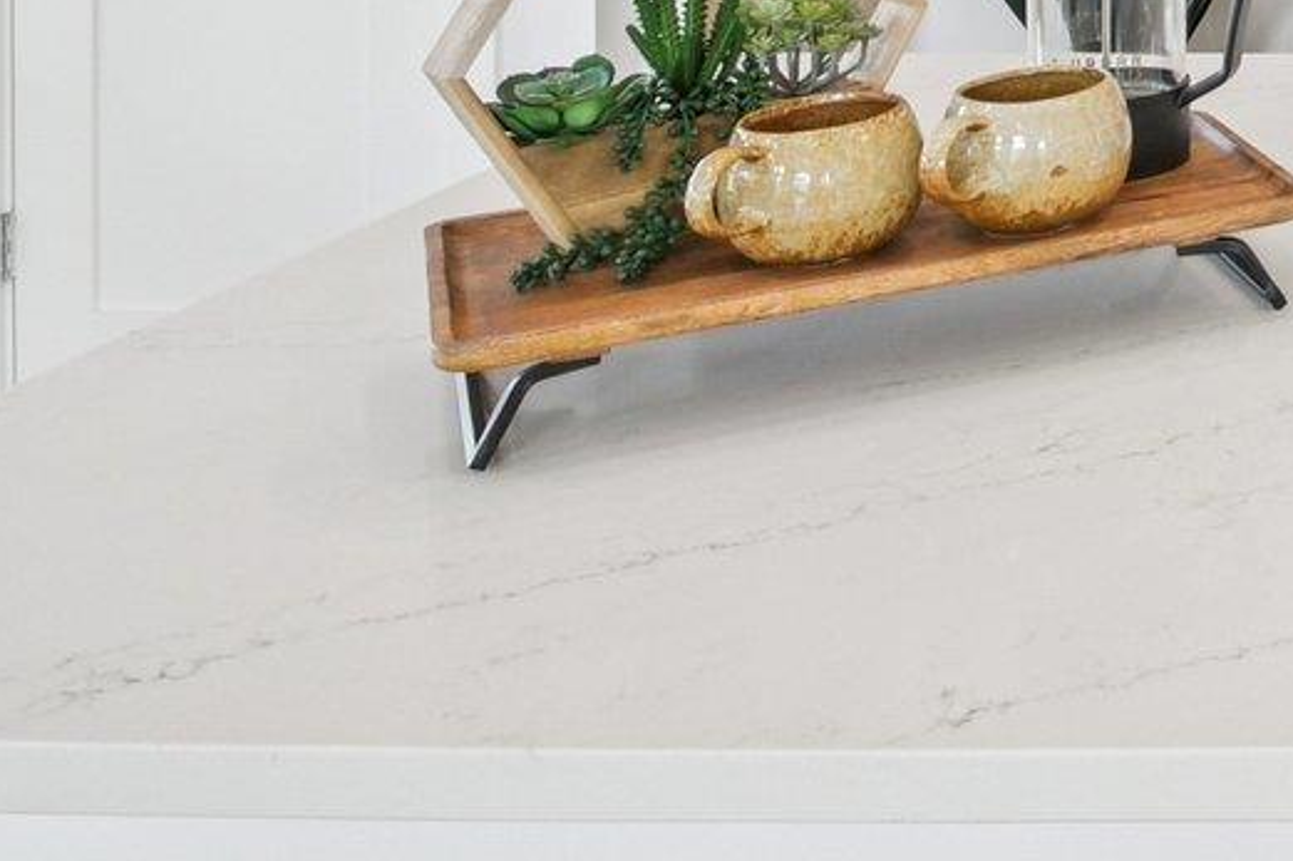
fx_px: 2118
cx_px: 2052
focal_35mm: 59
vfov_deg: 19.1
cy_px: -560
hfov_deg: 24.4
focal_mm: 10
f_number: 8
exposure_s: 1/60
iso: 400
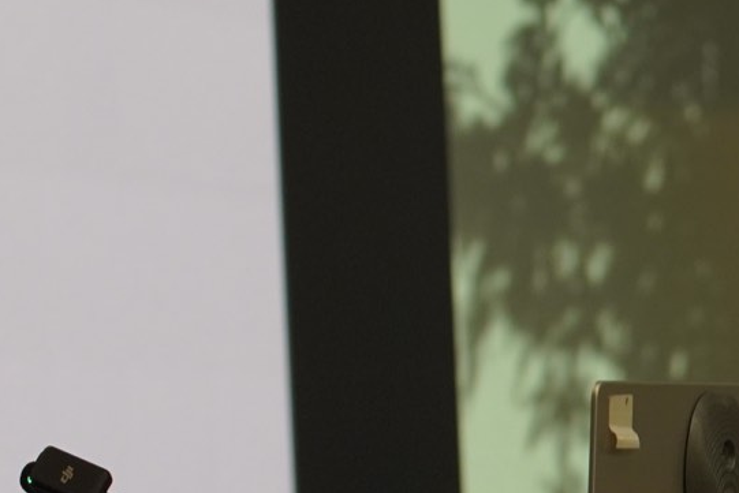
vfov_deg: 3.0
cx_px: -645
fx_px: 9384
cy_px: -10
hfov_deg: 4.5
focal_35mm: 457
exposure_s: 1/160
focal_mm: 75
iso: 640
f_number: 4
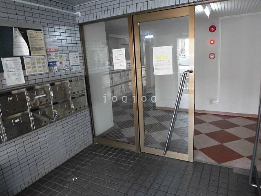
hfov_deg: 71.6
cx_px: 130
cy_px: 98
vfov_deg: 56.8
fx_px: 181
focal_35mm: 24
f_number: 3.1
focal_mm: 4.3
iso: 320
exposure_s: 1/30
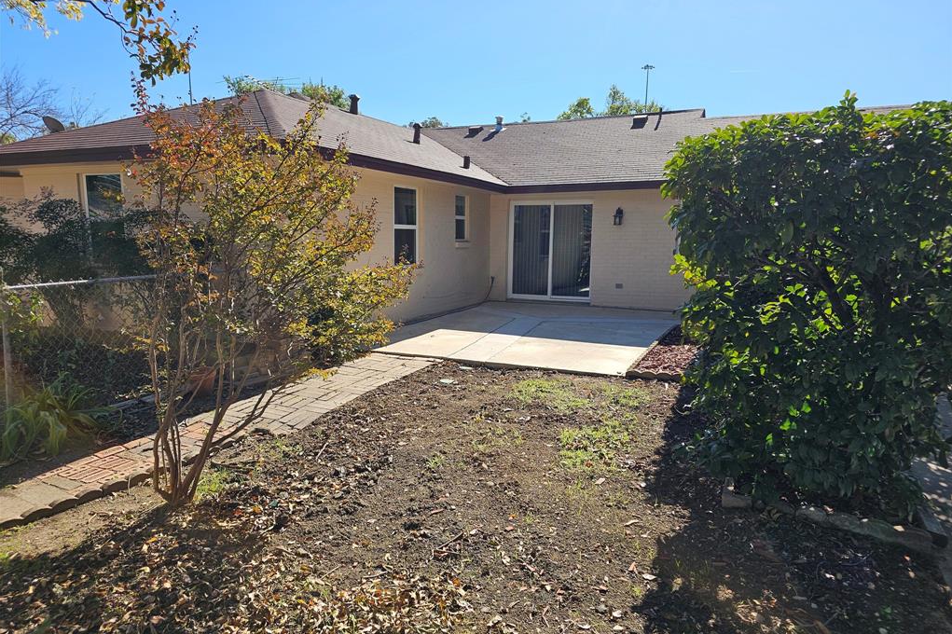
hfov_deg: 73.8
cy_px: 321
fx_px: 634
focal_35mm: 24
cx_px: 476
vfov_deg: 53.1
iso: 10
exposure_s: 1/484
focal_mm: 6.3
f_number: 1.7
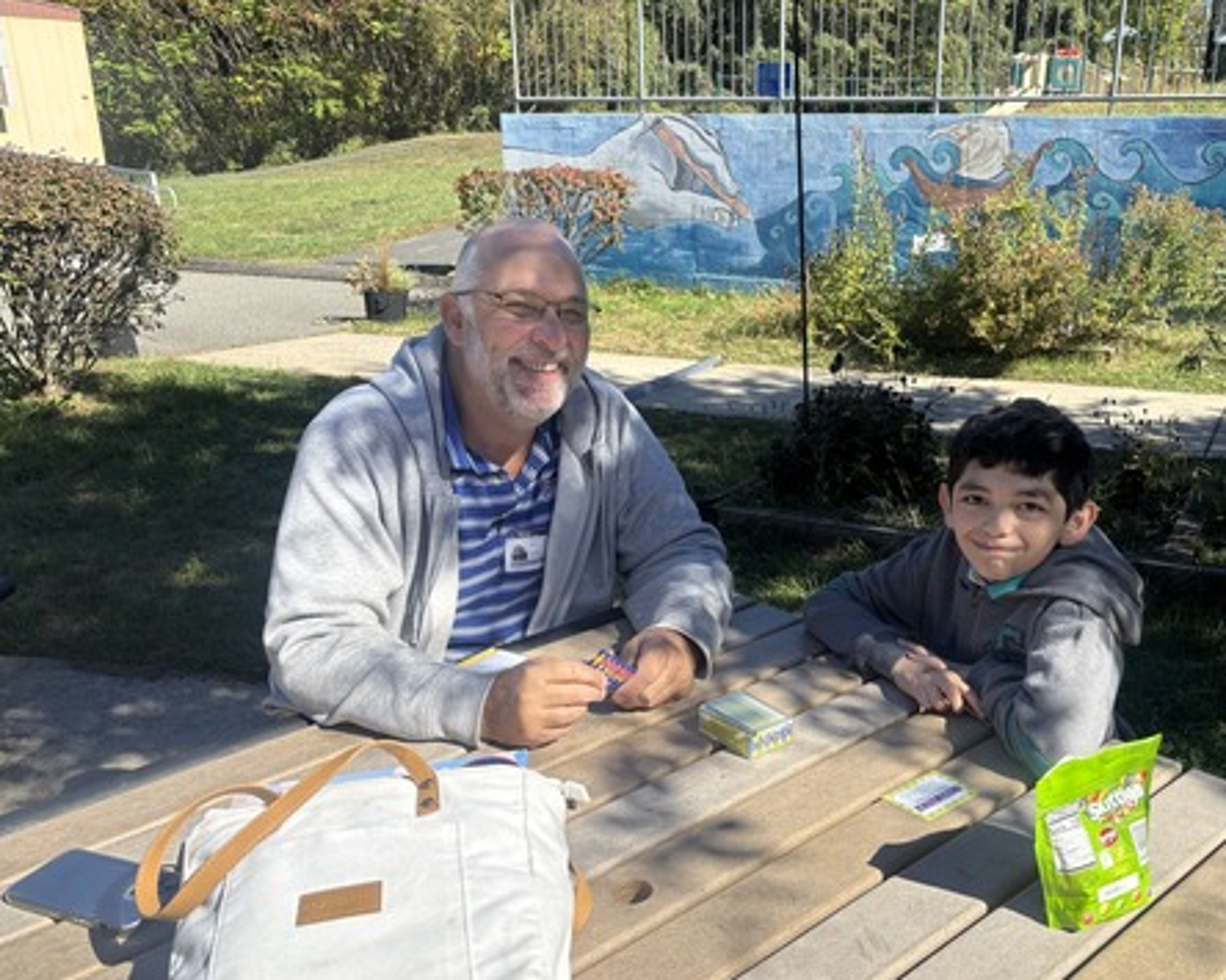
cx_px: 770
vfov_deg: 45.7
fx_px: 1161
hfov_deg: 55.0
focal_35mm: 32
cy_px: 555
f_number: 1.6
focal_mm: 5.96
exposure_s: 1/1876
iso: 50
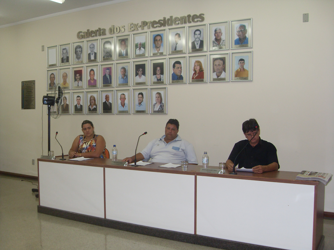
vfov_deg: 38.7
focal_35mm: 37
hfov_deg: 50.1
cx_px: 167
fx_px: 357
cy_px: 125
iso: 120
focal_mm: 6.3
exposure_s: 1/45
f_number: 2.8
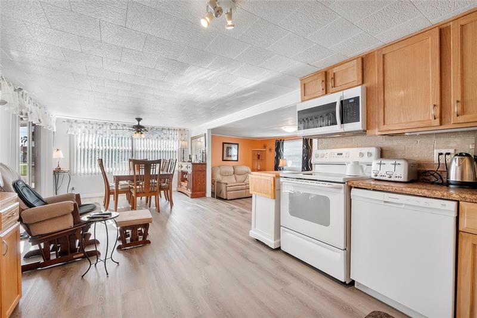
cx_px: 238
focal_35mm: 15
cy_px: 159
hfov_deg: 100.4
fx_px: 199
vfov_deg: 77.3
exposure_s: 1/50
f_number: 8
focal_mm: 10
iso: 800
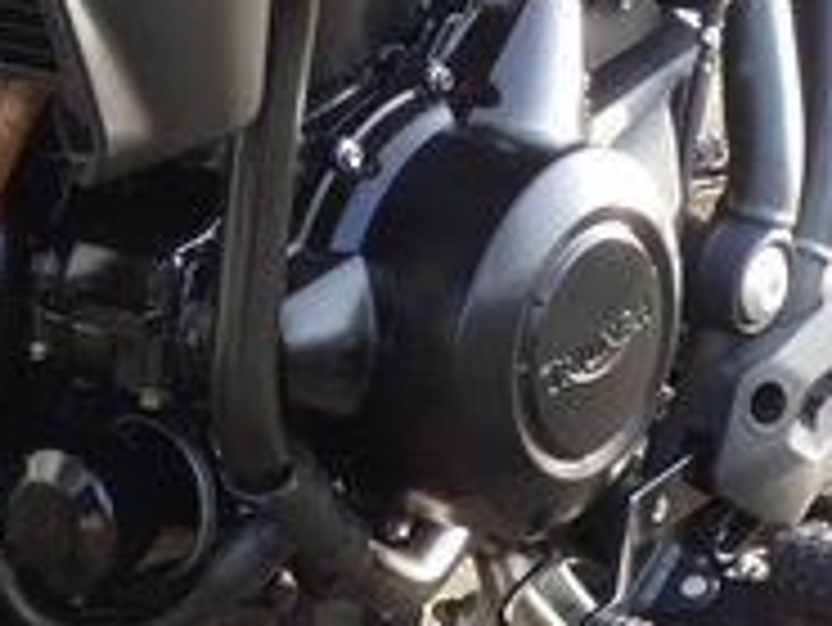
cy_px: 270
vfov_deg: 8.6
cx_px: -99
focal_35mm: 173
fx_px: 4161
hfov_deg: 11.2
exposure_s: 1/80
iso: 160
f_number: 3.9
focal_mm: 9
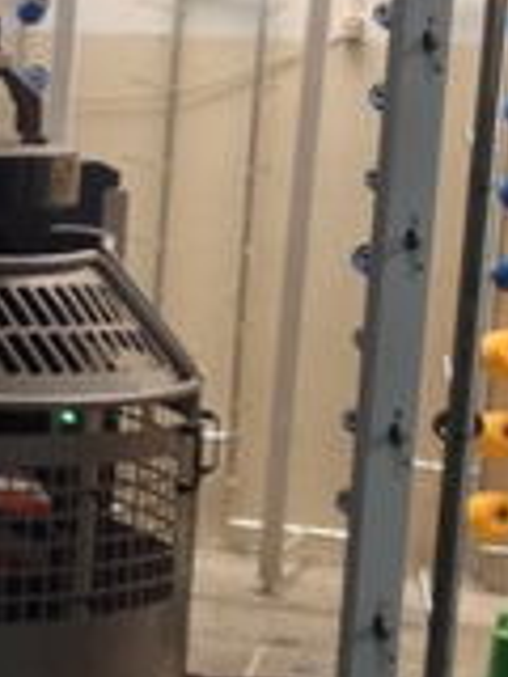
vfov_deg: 13.5
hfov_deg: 9.7
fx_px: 2857
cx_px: -381
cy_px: 277
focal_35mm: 146
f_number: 2.4
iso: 125
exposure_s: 1/20
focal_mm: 4.28
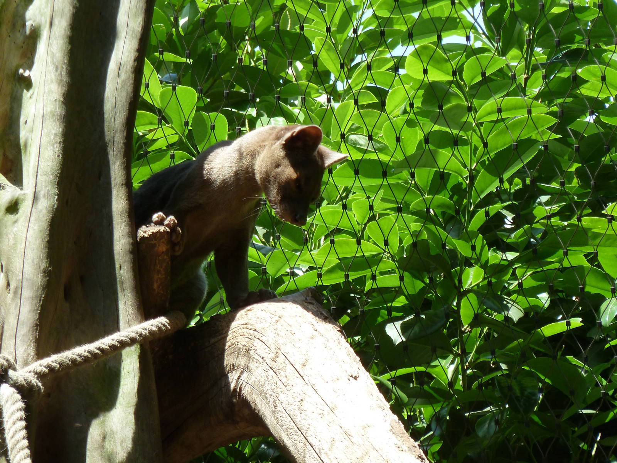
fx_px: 6238
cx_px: 308
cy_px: 232
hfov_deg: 5.7
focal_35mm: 350
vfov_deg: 4.2
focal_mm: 49.2
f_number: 4.9
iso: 125
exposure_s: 1/125
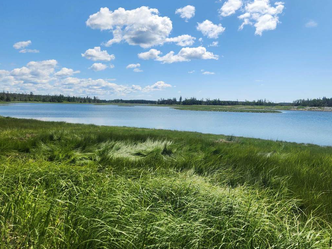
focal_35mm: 29
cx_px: 197
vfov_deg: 48.2
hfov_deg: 61.2
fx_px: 278
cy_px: 116
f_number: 1.8
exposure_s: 1/2635
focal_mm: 5.4
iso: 20
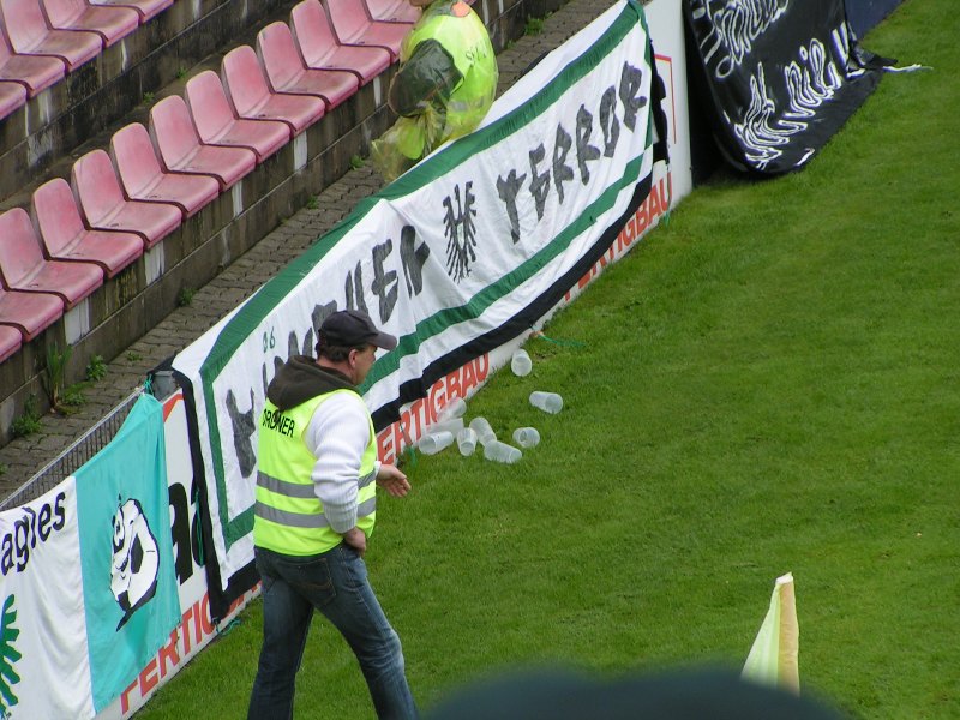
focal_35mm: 247
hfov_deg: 8.0
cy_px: 360
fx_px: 6850
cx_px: 480
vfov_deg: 6.0
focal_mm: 37.8
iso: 50
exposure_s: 1/400
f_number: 4.5
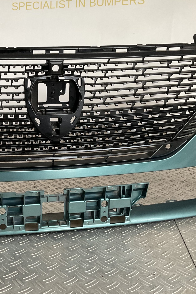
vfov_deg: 47.4
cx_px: 40
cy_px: 146
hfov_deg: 31.8
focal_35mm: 41
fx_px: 335
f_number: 1.8
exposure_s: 1/60
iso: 100
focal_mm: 3
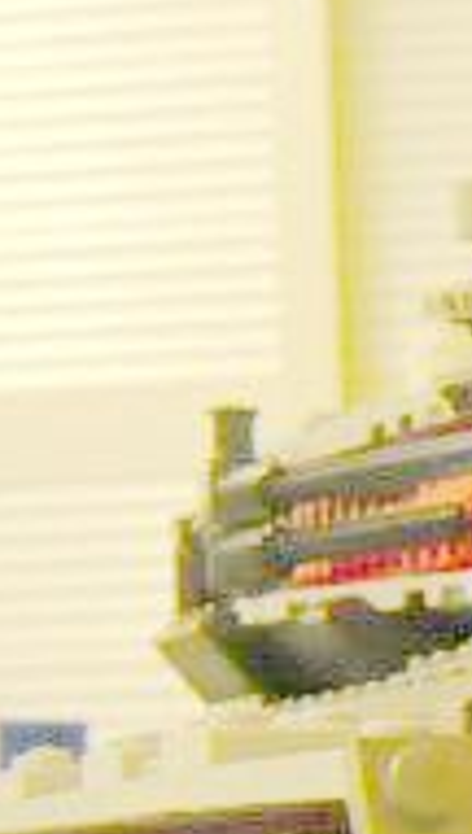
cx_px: 961
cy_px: 974
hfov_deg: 10.8
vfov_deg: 19.8
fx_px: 2261
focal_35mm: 102
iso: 200
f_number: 2.8
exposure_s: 1/13
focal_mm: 4.6
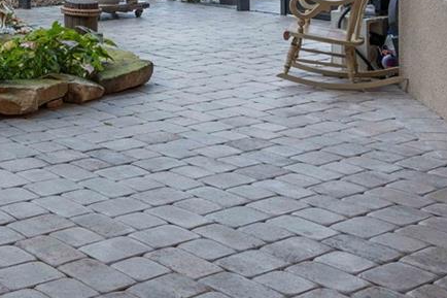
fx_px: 869
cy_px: -109
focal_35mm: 70
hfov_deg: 25.8
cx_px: -91
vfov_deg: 17.9
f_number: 8
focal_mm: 19
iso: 200
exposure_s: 1/80
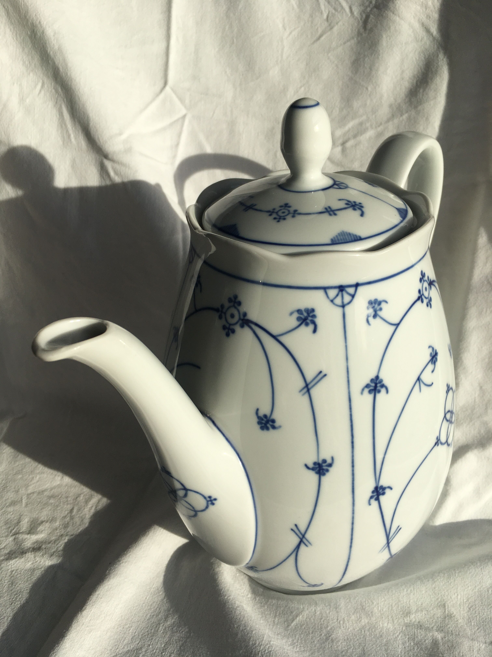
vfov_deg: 61.7
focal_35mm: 29
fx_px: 550
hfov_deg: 48.2
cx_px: 246
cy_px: 328
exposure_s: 1/1054
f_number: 2.2
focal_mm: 4.15
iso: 25
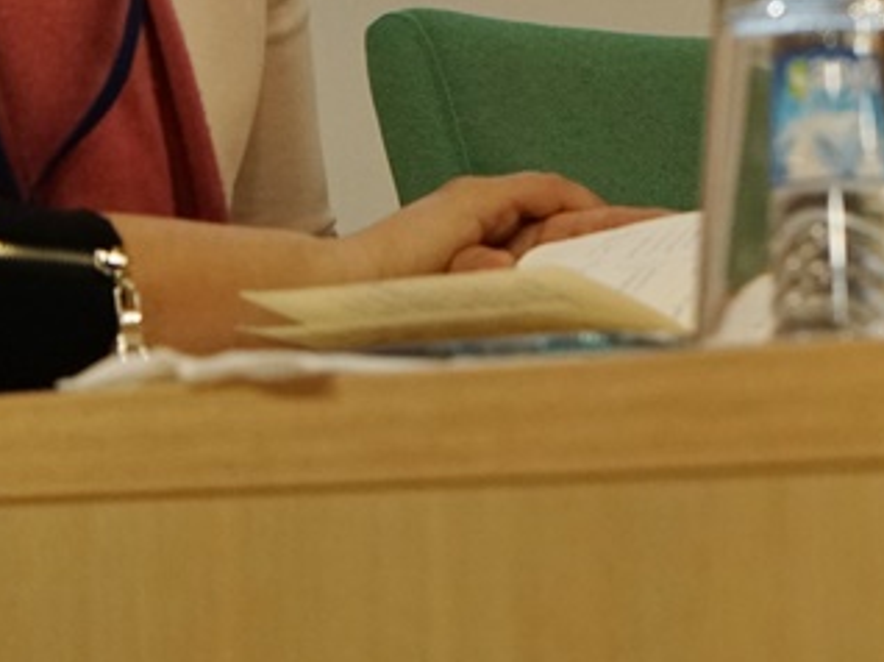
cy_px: -325
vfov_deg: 7.5
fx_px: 4976
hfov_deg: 9.9
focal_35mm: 195
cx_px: 1179
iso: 2500
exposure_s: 1/160
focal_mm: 46
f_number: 4
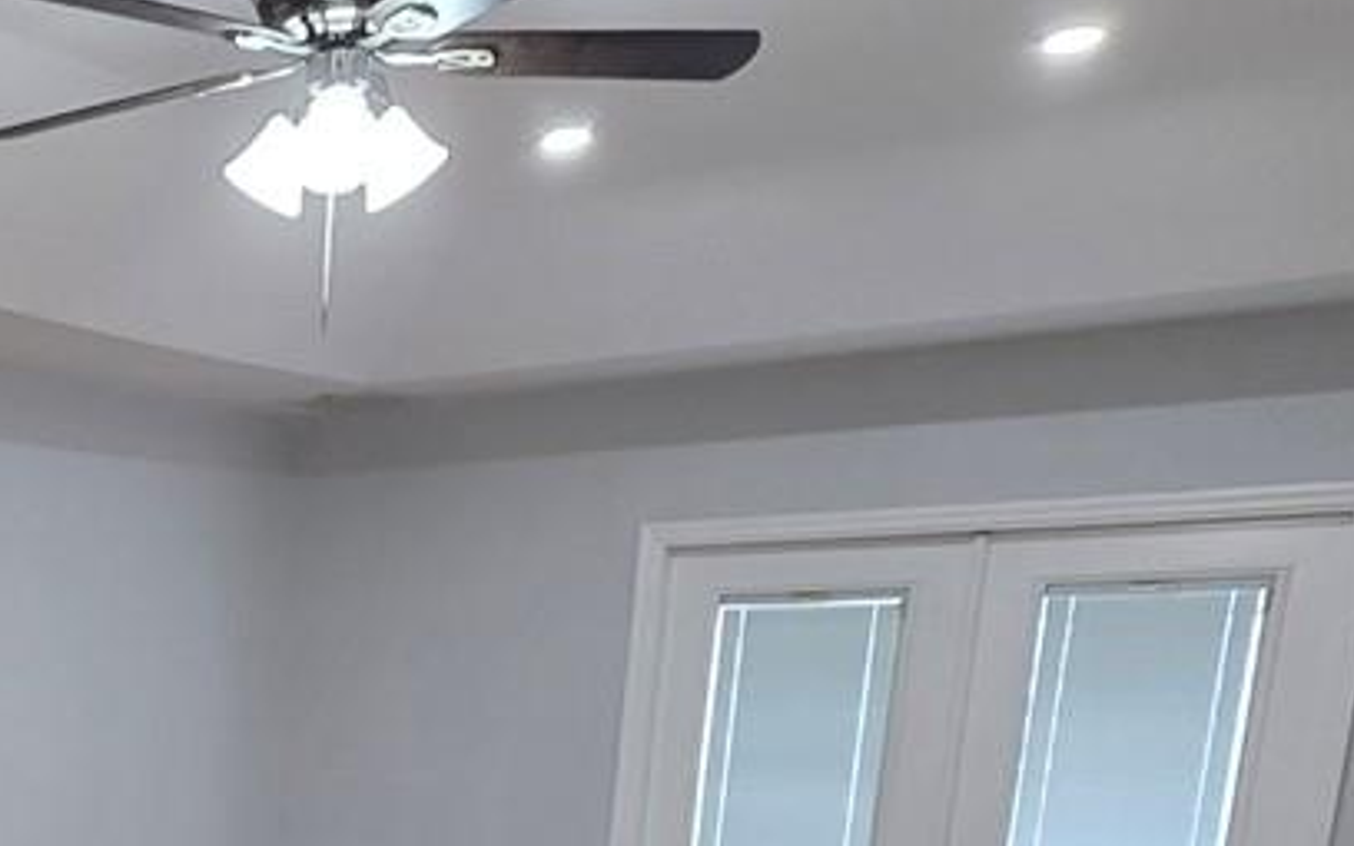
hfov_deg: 32.5
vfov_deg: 20.3
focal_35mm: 54
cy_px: 1301
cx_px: -173
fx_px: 1993
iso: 200
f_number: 1.9
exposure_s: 1/60
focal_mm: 2.2
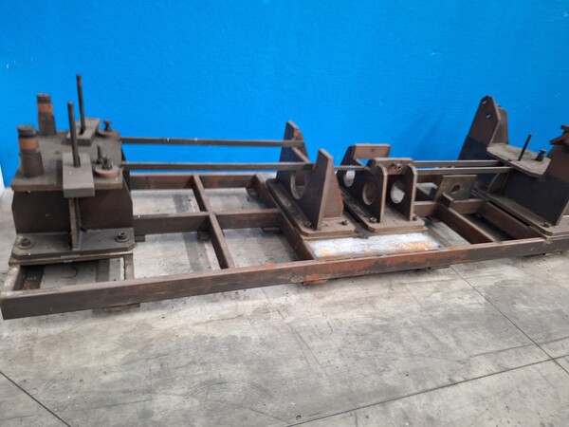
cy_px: 214
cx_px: 284
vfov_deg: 58.9
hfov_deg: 73.9
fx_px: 378
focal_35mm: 23
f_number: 1.8
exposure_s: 1/24
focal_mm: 5.54
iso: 320
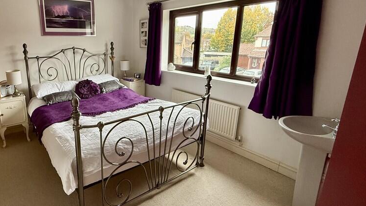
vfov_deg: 53.3
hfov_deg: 81.3
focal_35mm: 21
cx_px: 125
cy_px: 87
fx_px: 204
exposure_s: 1/99
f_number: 2.2
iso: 200
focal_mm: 2.22
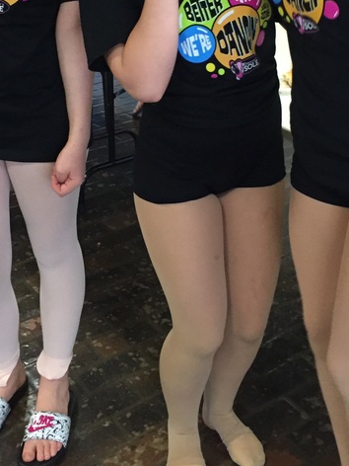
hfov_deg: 24.8
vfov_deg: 31.7
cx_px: 182
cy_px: 82
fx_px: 793
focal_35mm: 59
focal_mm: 4.15
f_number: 2.2
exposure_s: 1/30
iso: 250
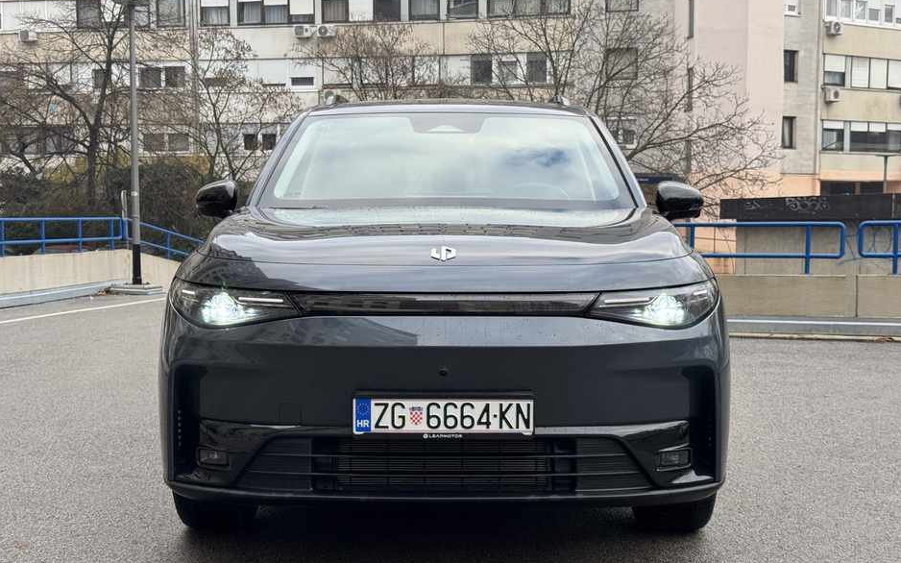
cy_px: 296
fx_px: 1252
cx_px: 450
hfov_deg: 39.6
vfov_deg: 25.3
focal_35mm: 51
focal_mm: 6.76
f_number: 1.78
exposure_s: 1/433
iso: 64
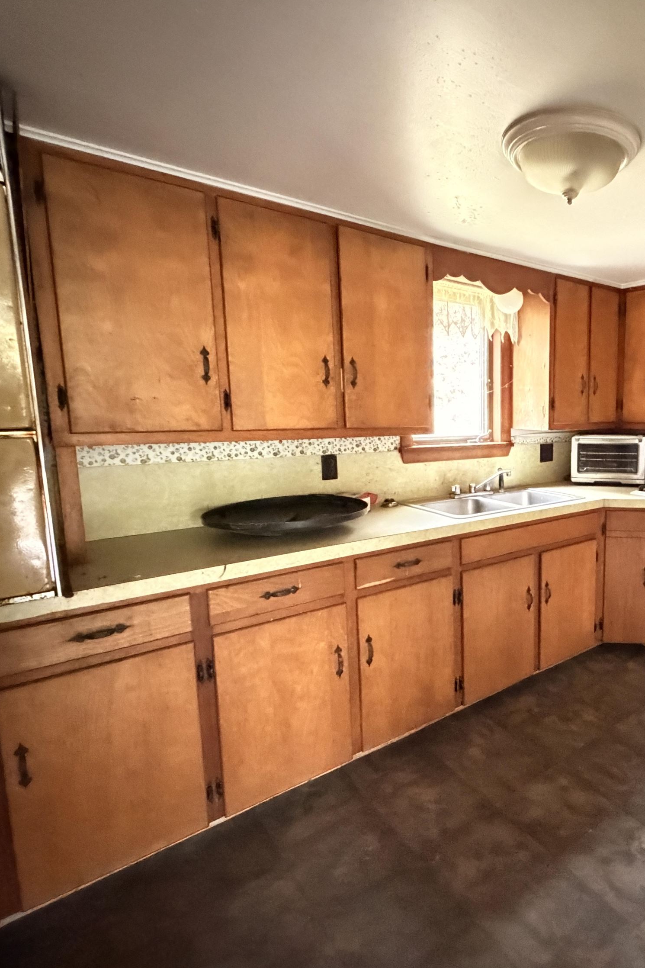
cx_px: 547
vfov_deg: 84.0
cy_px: 480
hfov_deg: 55.8
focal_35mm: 20
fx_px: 538
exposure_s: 1/16
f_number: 2.2
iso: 3200
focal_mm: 2.22
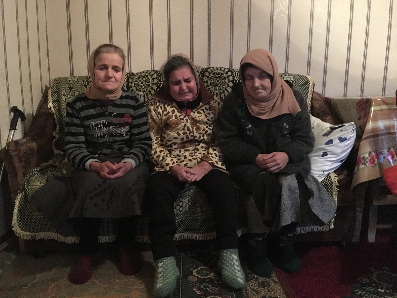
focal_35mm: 29
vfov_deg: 48.2
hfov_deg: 61.7
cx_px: 198
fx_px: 333
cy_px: 149
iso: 1000
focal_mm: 4.15
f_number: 2.2
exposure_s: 1/17
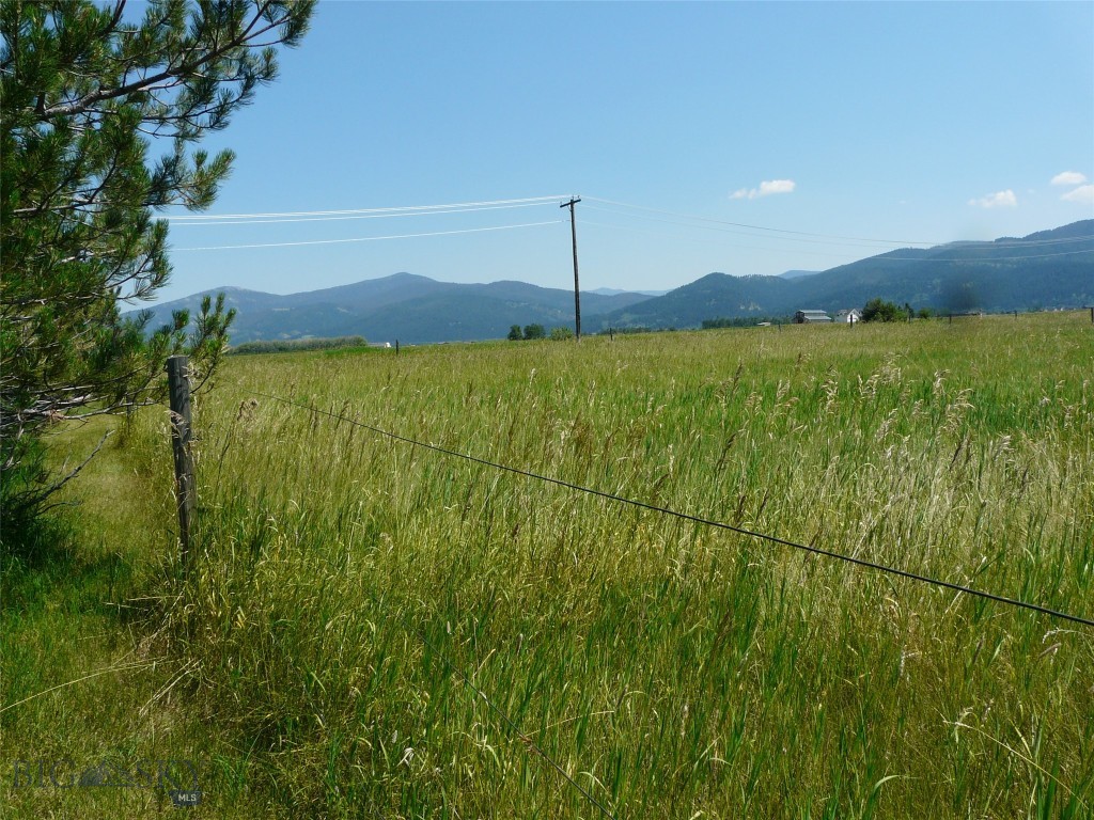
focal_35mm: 28
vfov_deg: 49.7
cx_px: 547
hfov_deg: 63.4
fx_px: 885
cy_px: 410
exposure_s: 1/400
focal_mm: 4.6
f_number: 5.6
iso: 100
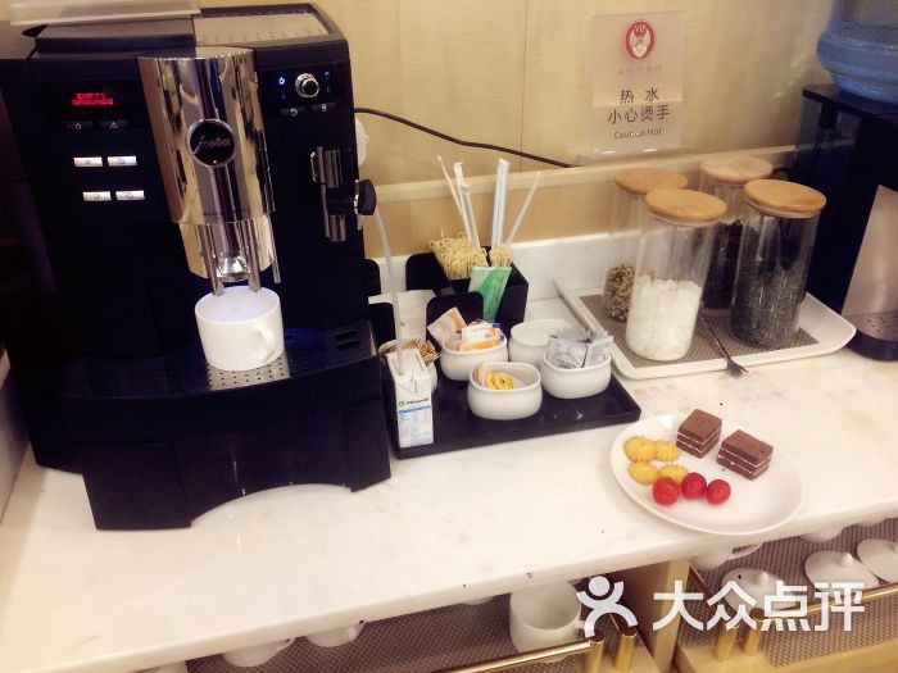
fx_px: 752
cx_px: 449
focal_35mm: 29
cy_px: 336
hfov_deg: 61.7
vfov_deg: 48.2
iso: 160
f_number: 2.2
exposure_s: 1/33
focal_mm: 4.15
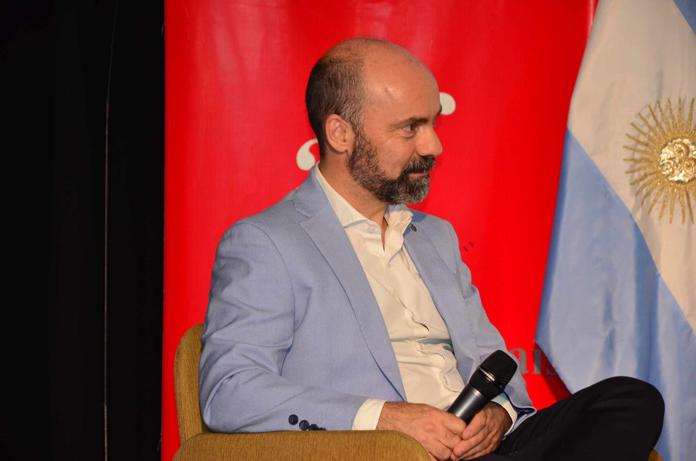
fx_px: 3039
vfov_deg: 8.7
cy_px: 230
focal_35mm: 158
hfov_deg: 13.1
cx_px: 348
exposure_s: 1/60
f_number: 5.6
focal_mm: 105
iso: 640
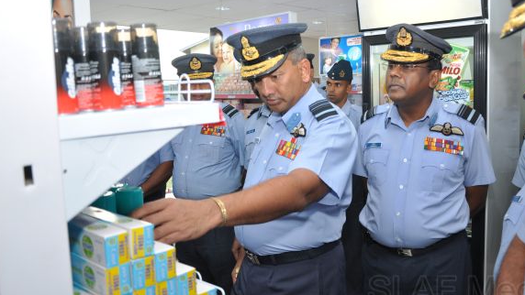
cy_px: 141
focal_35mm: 35
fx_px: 481
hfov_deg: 57.2
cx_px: 270
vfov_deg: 34.1
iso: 250
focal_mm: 21
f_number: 3.8
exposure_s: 1/60
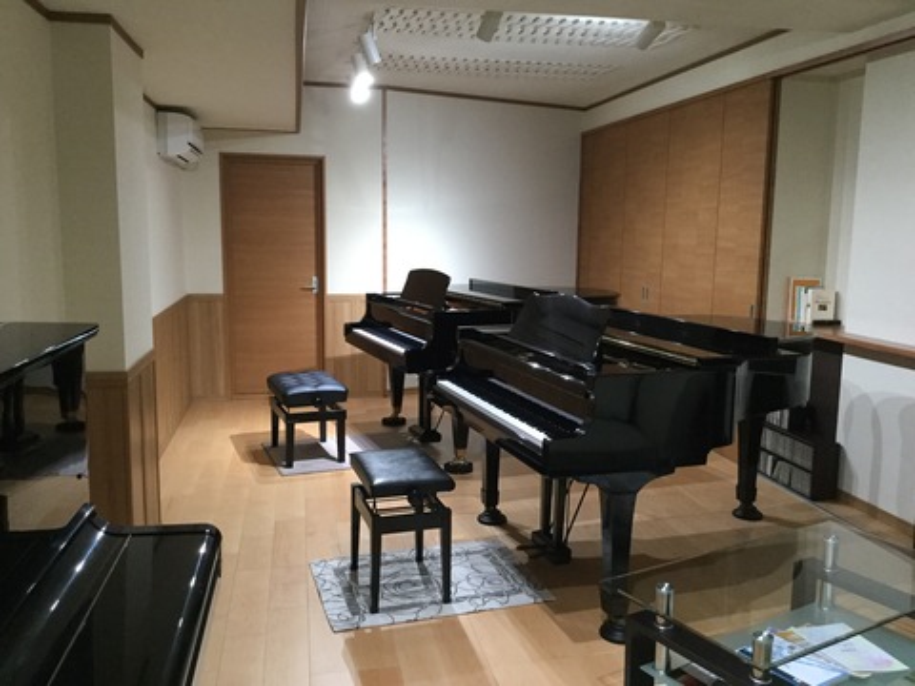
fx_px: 819
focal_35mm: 31
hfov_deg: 58.4
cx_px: 458
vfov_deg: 45.4
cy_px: 343
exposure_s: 1/30
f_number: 2.4
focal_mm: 3.3
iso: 200
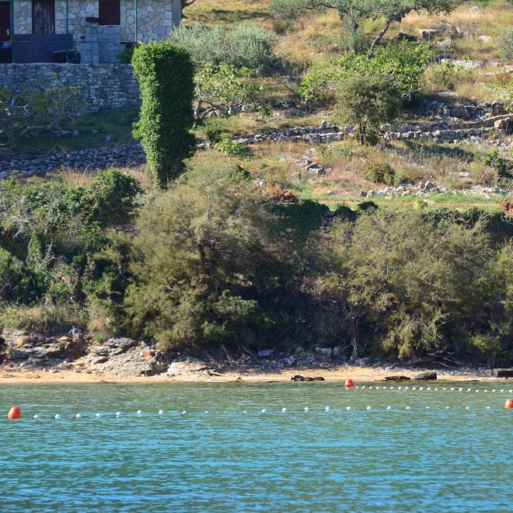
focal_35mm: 405
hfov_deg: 4.3
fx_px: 6790
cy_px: 256
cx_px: 318
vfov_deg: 4.3
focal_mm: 210
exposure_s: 1/5000
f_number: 5.6
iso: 2000
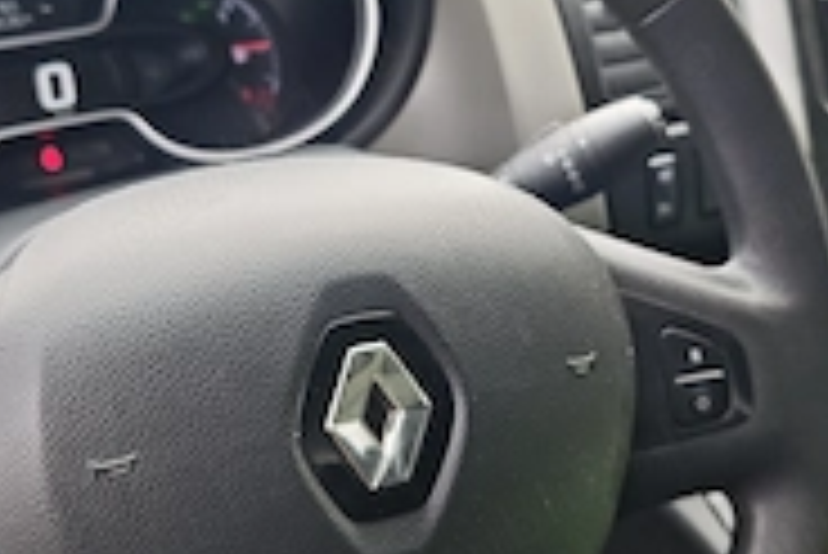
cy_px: 221
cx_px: 414
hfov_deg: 38.2
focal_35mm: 52
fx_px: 1197
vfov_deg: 26.0
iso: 50
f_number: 1.62
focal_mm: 6.55
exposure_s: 1/144
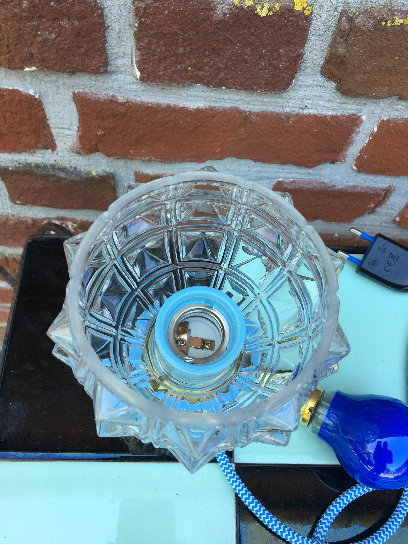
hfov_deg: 48.2
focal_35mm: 29
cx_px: 204
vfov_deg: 61.7
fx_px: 456
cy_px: 272
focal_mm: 4.15
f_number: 2.2
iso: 32
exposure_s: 1/100
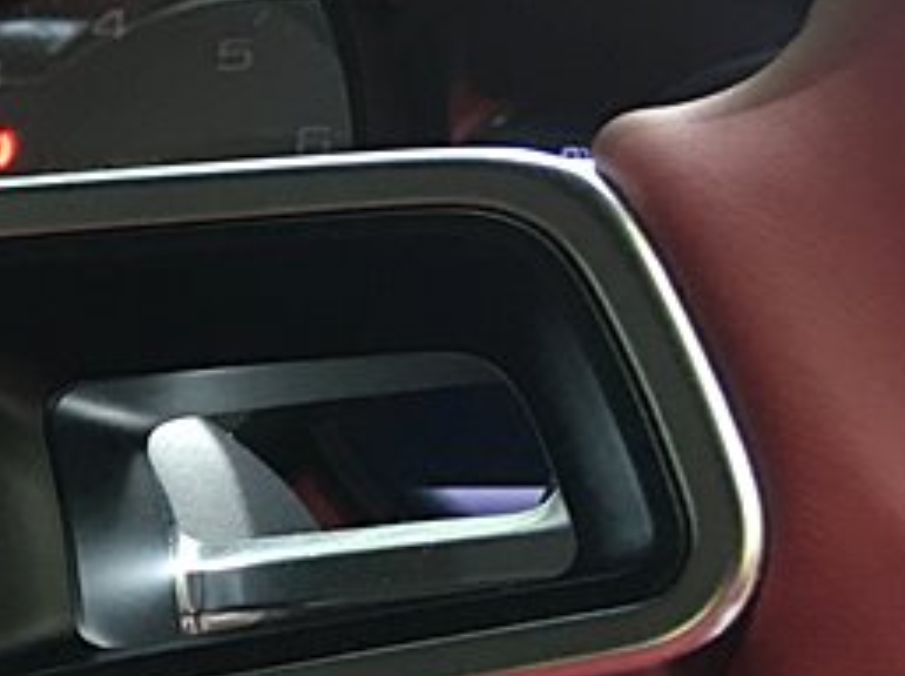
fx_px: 2950
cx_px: -690
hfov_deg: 15.2
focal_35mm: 113
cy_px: 574
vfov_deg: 13.0
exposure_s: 1/33
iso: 50
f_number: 2.2
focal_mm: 4.15
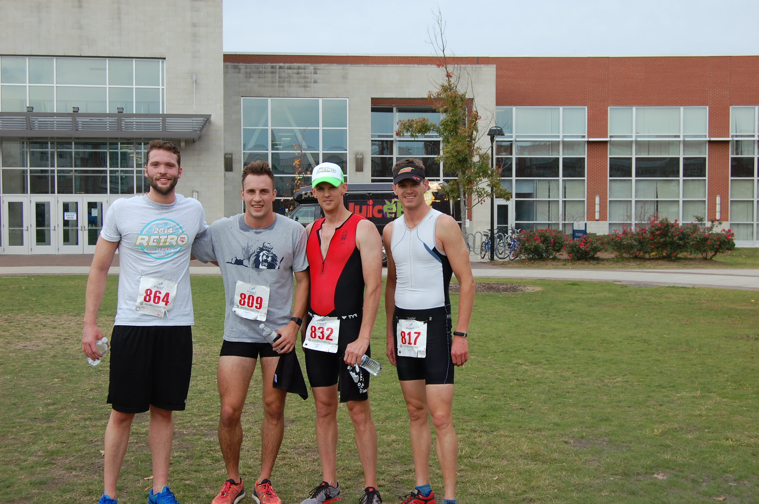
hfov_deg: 42.4
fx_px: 979
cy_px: 252
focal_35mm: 46
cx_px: 380
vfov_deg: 28.9
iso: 200
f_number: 8
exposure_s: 1/250
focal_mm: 31
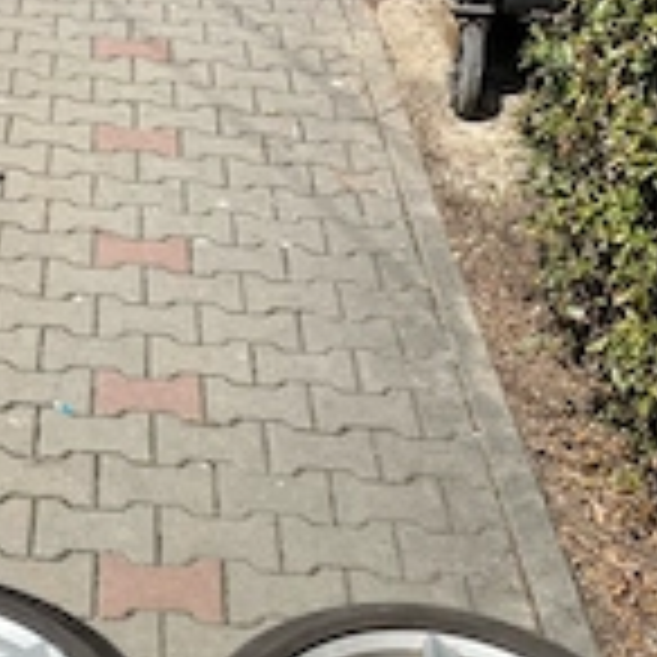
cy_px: 882
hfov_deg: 27.2
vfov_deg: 23.7
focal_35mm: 63
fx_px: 1353
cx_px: 243
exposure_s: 1/3745
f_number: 1.6
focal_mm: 5.1
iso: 50
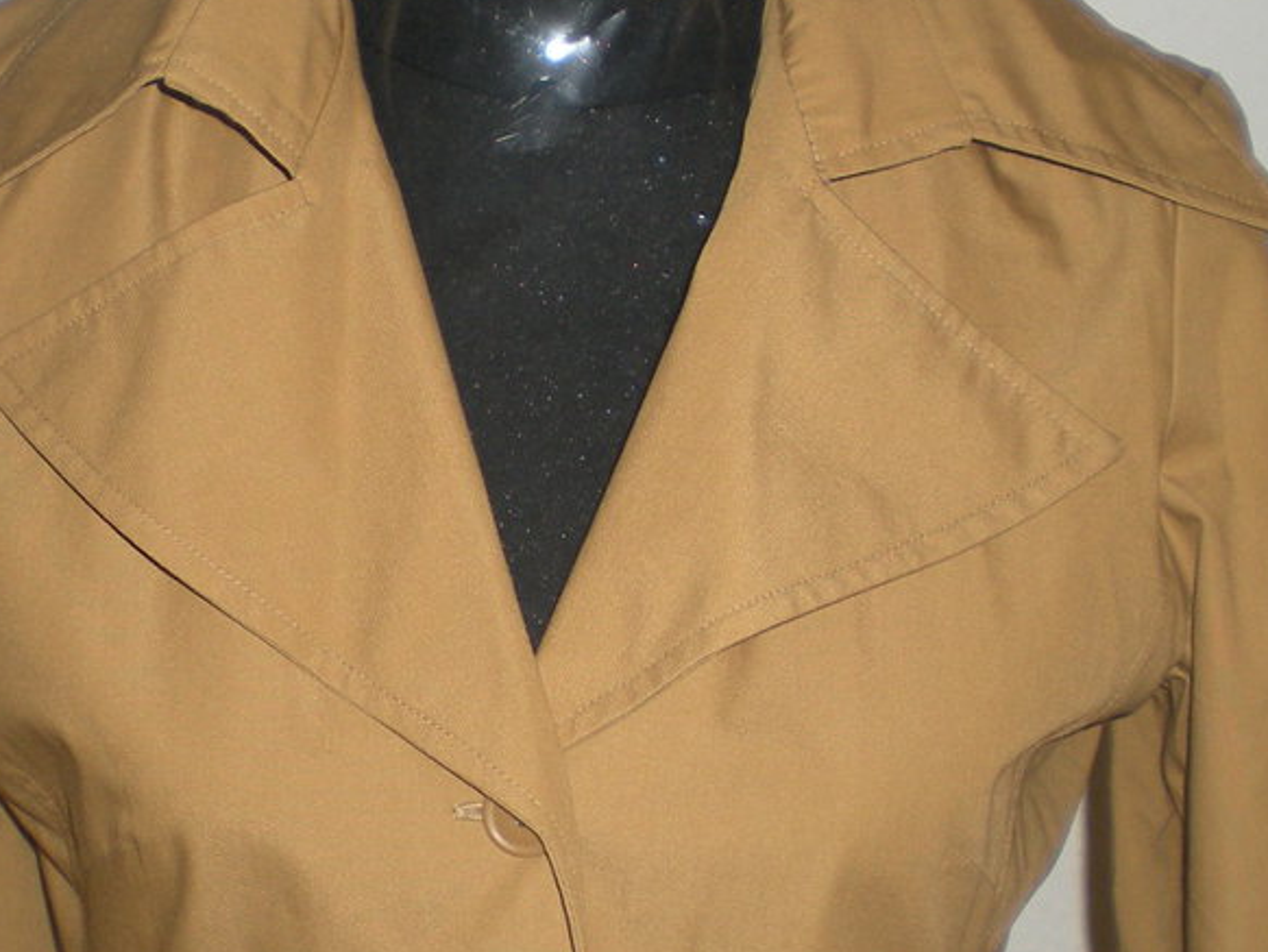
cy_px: 499
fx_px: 3188
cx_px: 511
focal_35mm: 87
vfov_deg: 17.0
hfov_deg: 22.5
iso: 64
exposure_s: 1/60
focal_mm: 6.3
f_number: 3.1
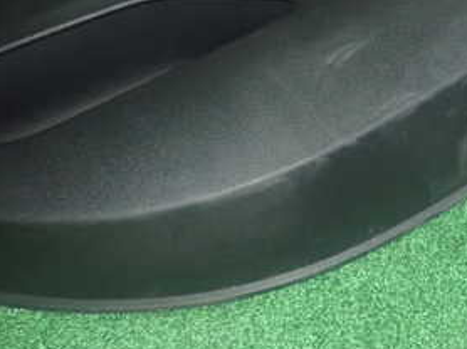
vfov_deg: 26.7
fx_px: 728
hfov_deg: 34.6
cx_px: 363
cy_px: 92
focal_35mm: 54
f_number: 5.6
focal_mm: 4.5
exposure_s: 1/30
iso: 800
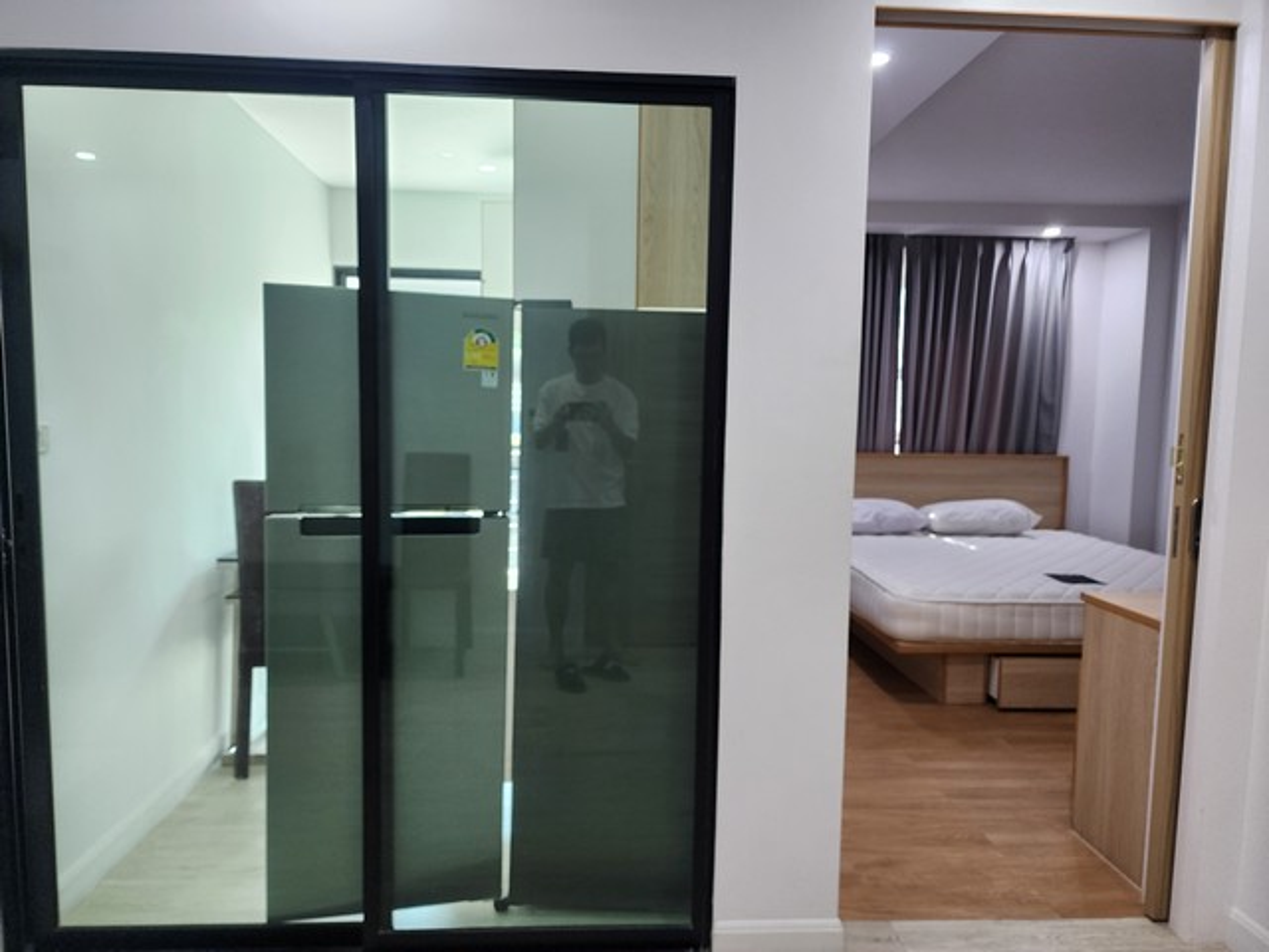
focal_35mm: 23
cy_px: 476
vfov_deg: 58.9
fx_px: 843
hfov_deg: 73.9
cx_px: 634
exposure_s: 1/100
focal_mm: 6.4
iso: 160
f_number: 1.8
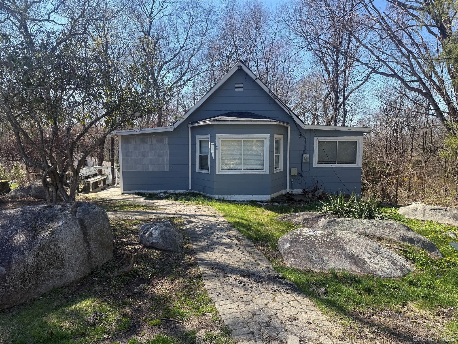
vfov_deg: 56.8
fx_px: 318
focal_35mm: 24
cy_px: 172
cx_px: 229
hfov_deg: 71.6
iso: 80
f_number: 1.78
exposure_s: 1/1493
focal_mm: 6.76
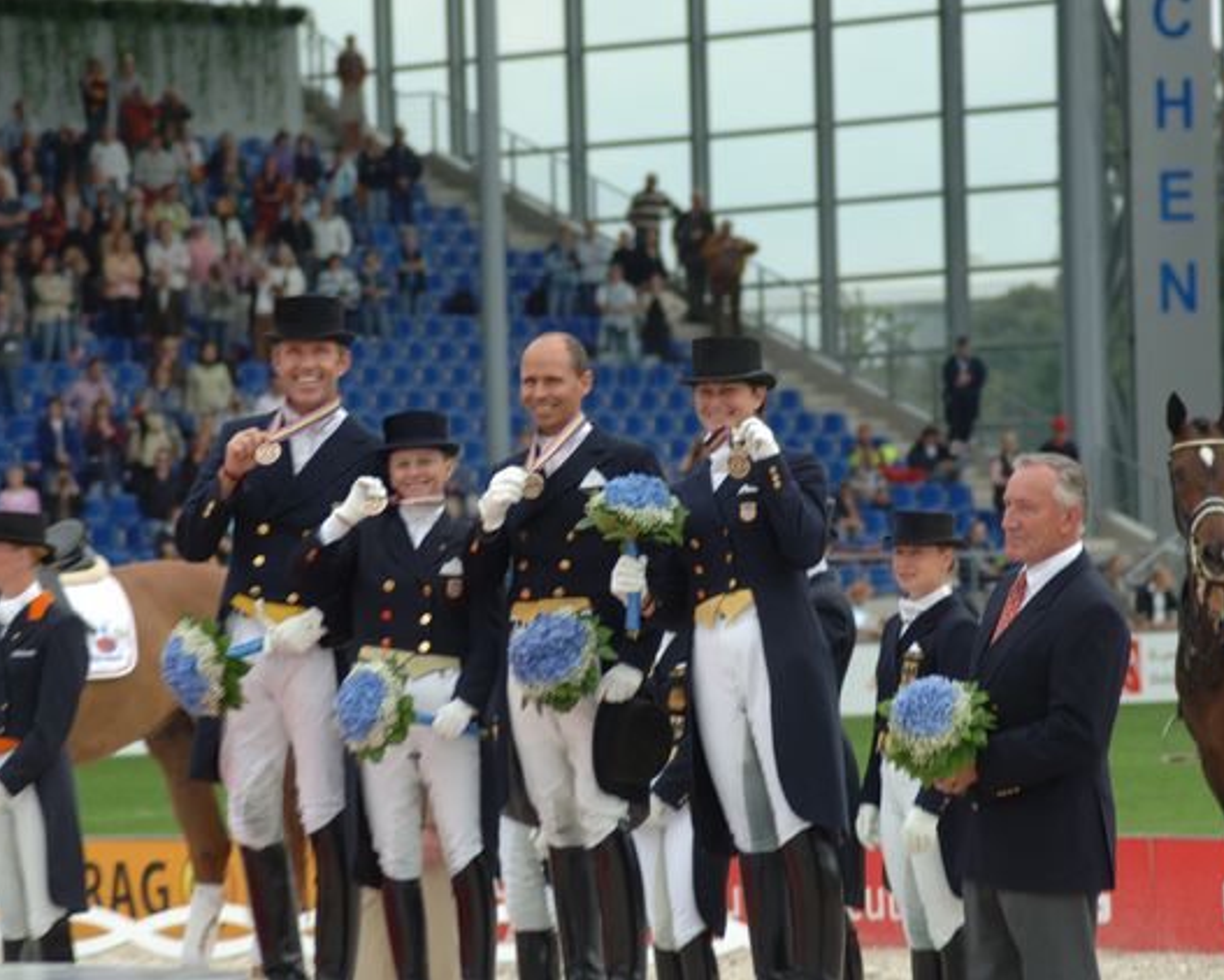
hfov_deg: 8.4
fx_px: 8356
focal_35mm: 231
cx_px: 655
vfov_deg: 6.7
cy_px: 491
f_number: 5.6
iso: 200
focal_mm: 135
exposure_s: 1/250
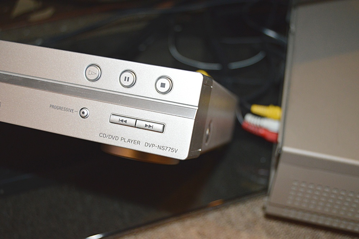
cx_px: 180
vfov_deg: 29.8
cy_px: 120
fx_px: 448
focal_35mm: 45
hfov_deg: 43.6
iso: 1000
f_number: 4.2
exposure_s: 1/60
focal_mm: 30
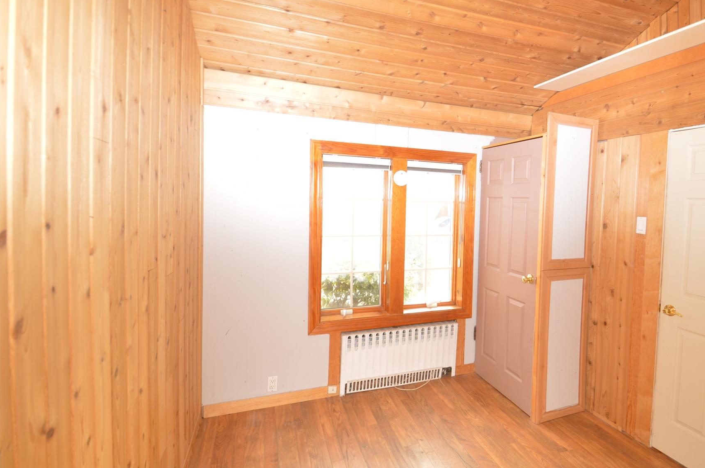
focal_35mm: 18
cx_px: 421
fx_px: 352
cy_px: 204
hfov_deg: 89.0
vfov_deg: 67.0
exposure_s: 1/100
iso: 400
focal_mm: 10
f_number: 5
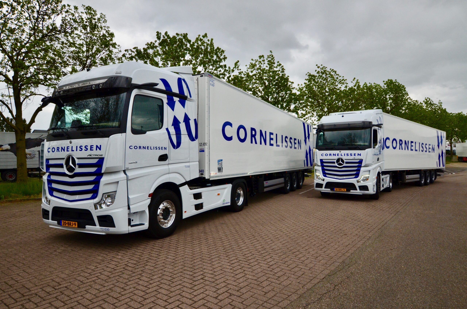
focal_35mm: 21
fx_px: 272
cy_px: 154
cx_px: 234
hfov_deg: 81.3
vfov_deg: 59.3
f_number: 11
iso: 640
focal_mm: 14
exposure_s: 1/400
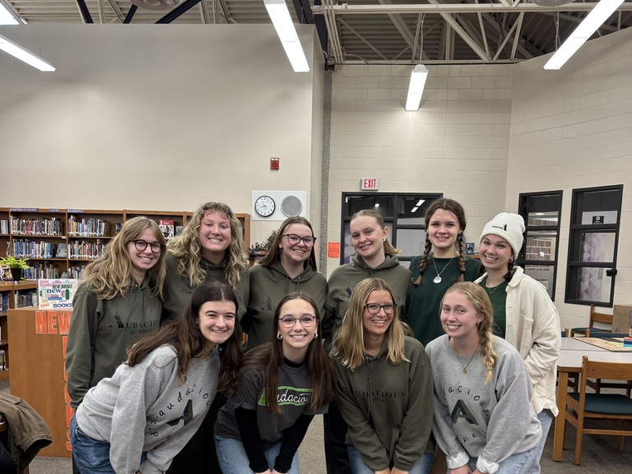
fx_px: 639
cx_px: 316
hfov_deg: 52.6
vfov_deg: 40.0
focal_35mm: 35
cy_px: 330
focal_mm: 5.96
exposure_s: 1/60
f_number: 1.6
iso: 100
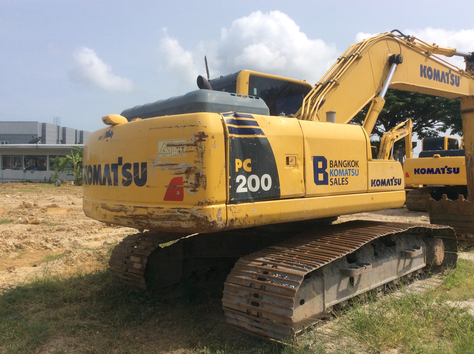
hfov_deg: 56.9
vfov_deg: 44.1
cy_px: 177
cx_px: 237
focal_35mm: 32
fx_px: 438
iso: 32
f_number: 2.4
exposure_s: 1/2119
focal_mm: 3.3
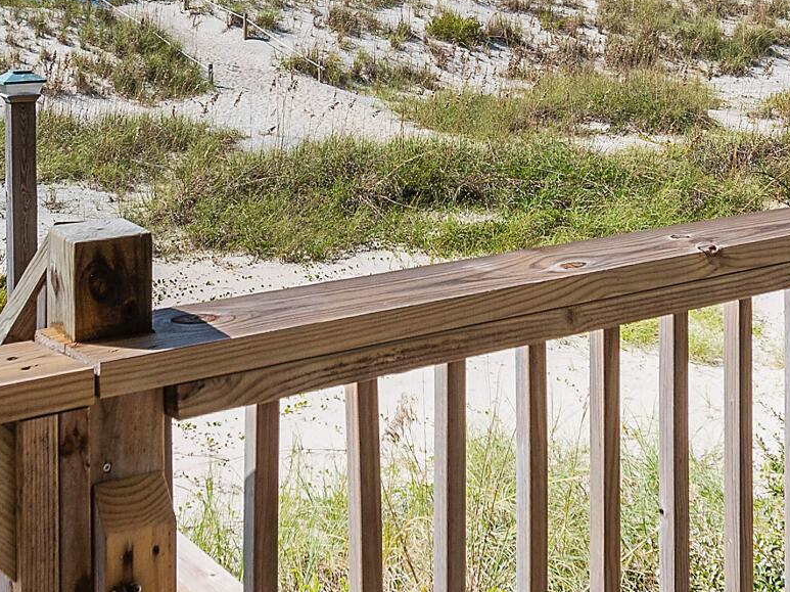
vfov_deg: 24.8
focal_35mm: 56
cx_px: 389
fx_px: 1277
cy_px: -12
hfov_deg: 34.4
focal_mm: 10
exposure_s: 1/160
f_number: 6.3
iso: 100
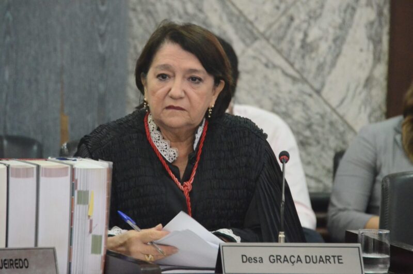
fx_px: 4293
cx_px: 206
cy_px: 137
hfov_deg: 5.5
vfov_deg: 3.7
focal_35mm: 375
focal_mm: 250
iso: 5000
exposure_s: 1/40
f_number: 5.6
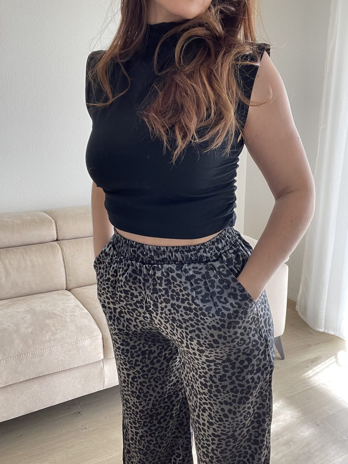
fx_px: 402
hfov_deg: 46.8
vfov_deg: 60.0
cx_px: 174
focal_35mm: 30
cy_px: 232
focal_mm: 2.71
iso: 100
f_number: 2.2
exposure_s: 1/90
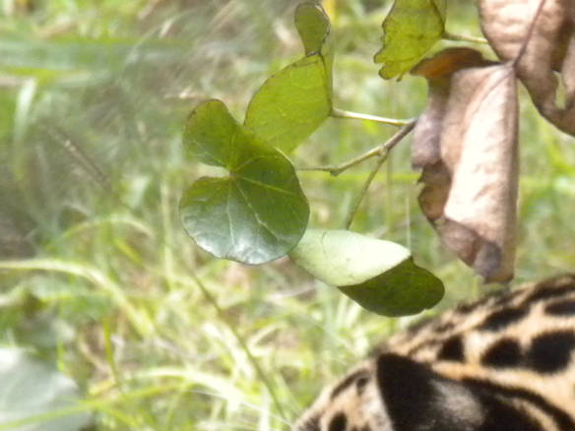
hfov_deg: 2.8
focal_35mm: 712
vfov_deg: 2.1
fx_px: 11827
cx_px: 512
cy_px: 504
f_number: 5.3
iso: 400
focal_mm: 46.2
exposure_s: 1/245
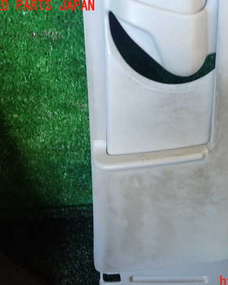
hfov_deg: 36.4
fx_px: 338
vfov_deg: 45.8
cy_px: 144
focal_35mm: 40
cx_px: 171
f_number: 2.3
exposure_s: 1/40
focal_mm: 5.4
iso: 200
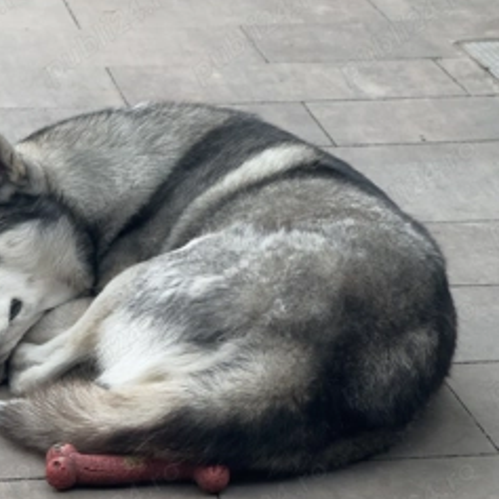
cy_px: 225
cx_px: 185
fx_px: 2919
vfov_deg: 9.8
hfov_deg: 9.8
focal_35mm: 179
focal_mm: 15.66
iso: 50
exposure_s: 1/122
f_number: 2.8
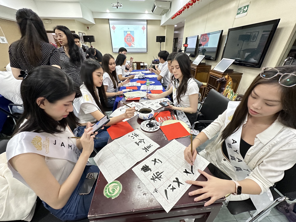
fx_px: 120
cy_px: 111
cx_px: 148
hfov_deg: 102.1
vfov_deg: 85.7
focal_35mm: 14
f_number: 2.2
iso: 400
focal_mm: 2.22
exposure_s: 1/60
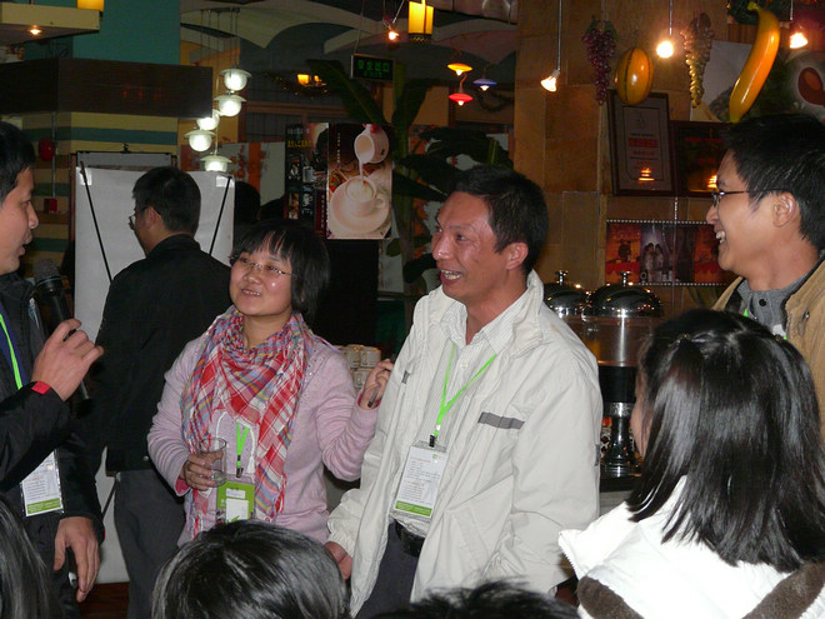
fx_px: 2026
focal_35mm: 85
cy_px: 310
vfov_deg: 17.4
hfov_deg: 23.0
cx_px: 412
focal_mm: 14
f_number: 3.6
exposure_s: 1/50
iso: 250
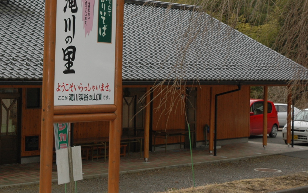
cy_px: 32
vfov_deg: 12.6
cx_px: 32
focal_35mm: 103
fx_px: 865
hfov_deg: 19.8
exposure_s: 1/500
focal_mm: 34
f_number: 6.3
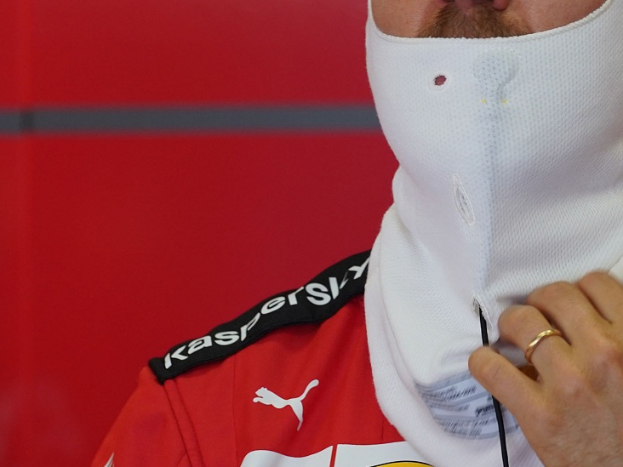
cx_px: 625
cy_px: 172
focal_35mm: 328
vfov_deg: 4.5
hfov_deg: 6.0
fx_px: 5903
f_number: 4.5
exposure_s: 1/100
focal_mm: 147
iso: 1600
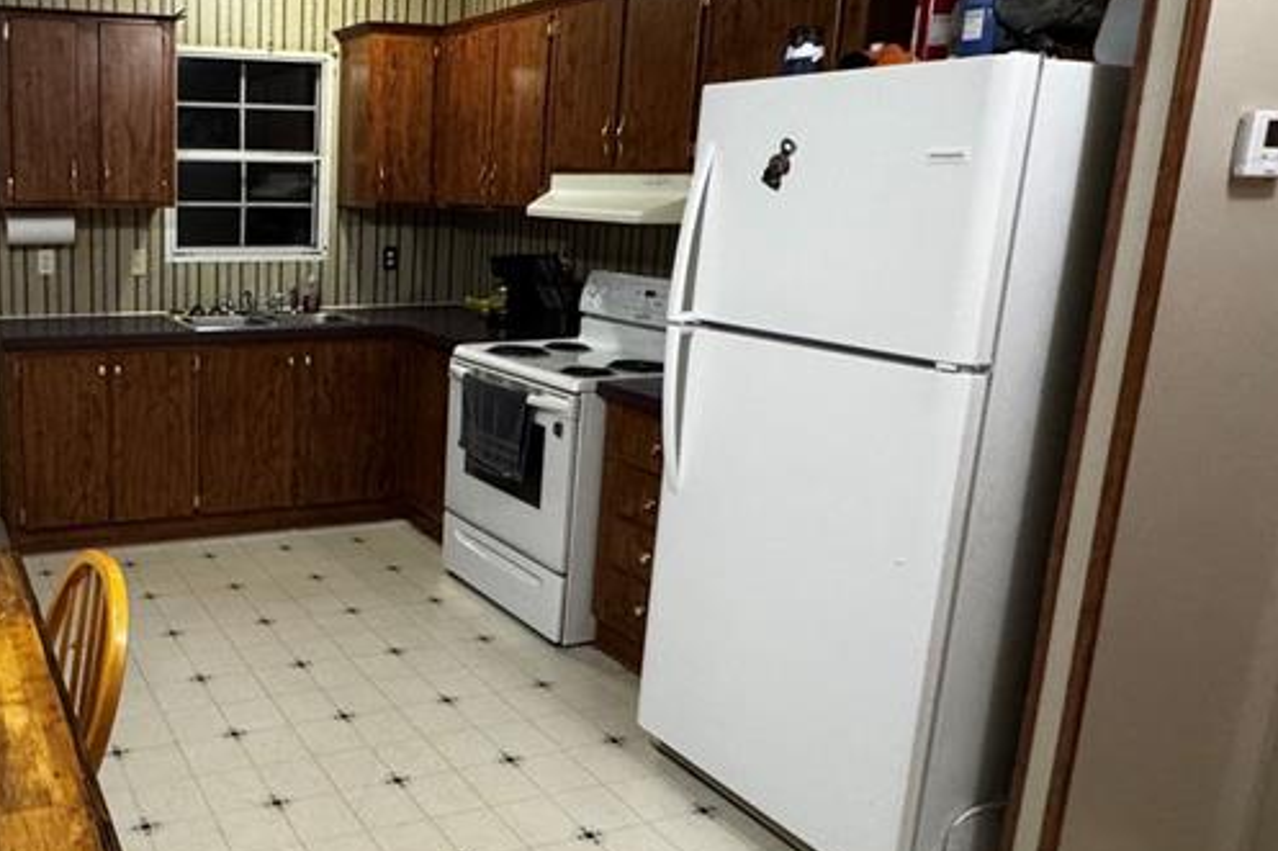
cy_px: 393
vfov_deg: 43.5
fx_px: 1065
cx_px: 231
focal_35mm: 30
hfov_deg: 56.8
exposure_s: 1/60
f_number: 2.2
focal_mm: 2.22
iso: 1000
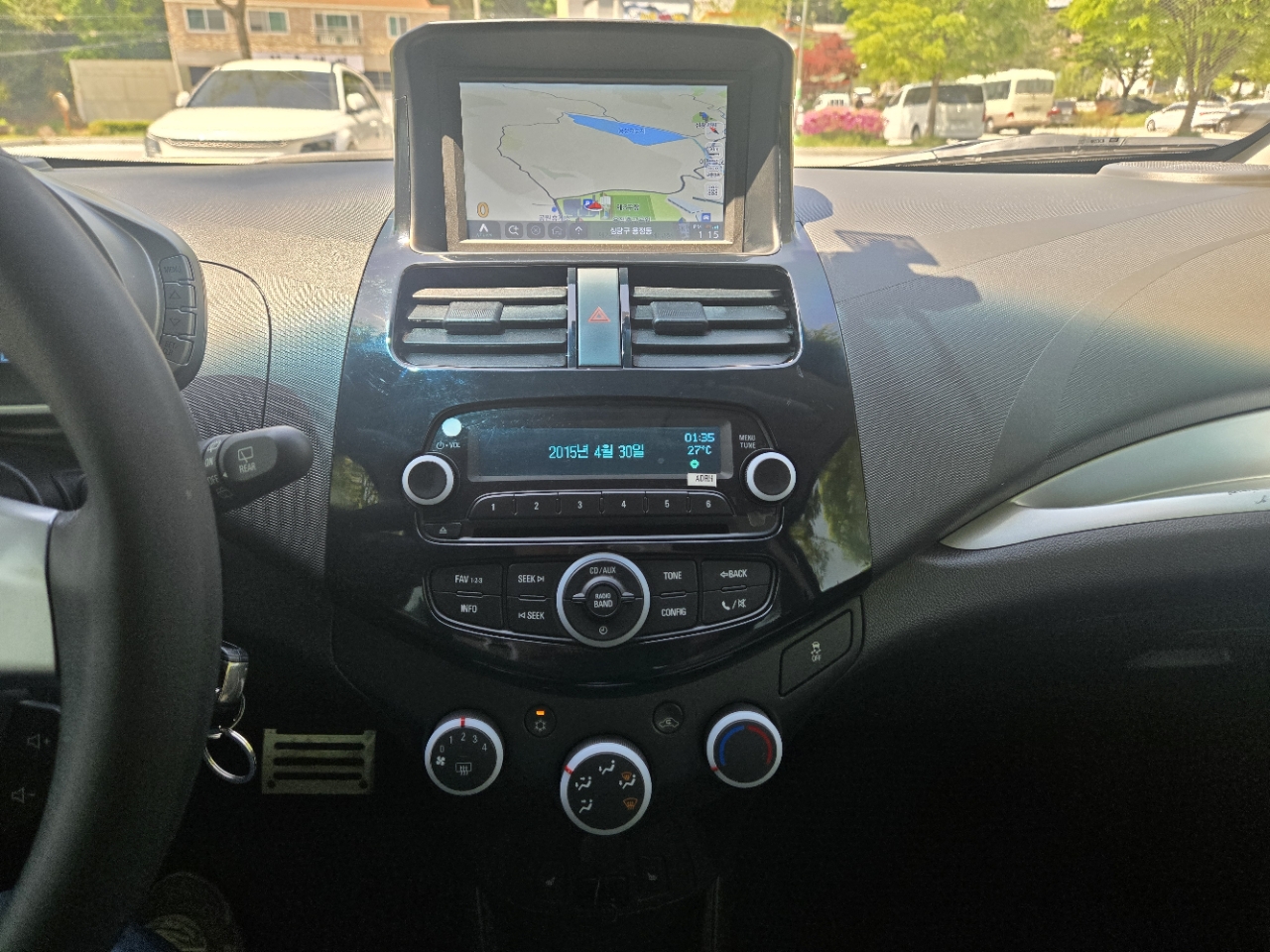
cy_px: 476
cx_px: 635
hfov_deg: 73.9
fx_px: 844
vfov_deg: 58.9
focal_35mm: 23
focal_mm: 5.4
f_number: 1.8
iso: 160
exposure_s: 1/508
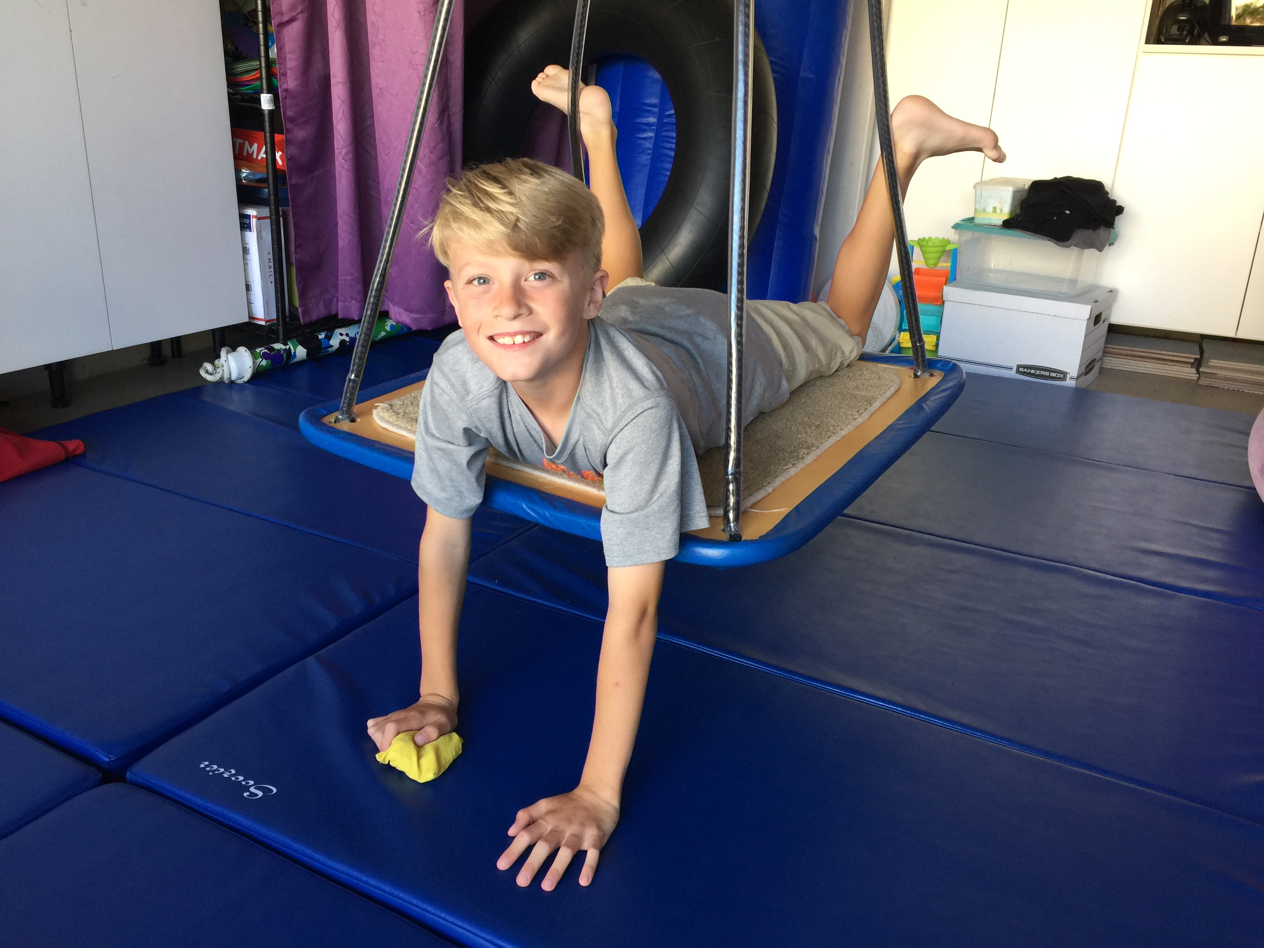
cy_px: 474
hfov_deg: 61.7
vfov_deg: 48.2
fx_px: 1059
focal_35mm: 29
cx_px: 632
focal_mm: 4.15
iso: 32
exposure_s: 1/40
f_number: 2.2
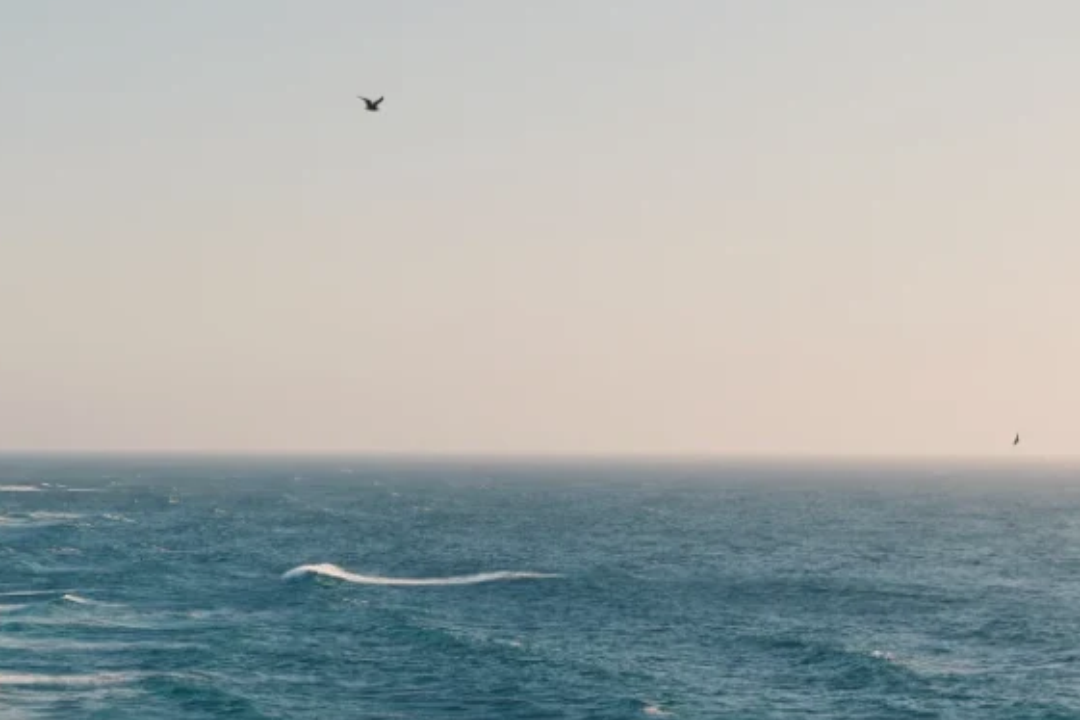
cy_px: 503
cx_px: 279
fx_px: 2877
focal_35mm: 96
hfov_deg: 21.1
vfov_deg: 14.2
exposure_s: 1/2500
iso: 100
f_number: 2.8
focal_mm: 35
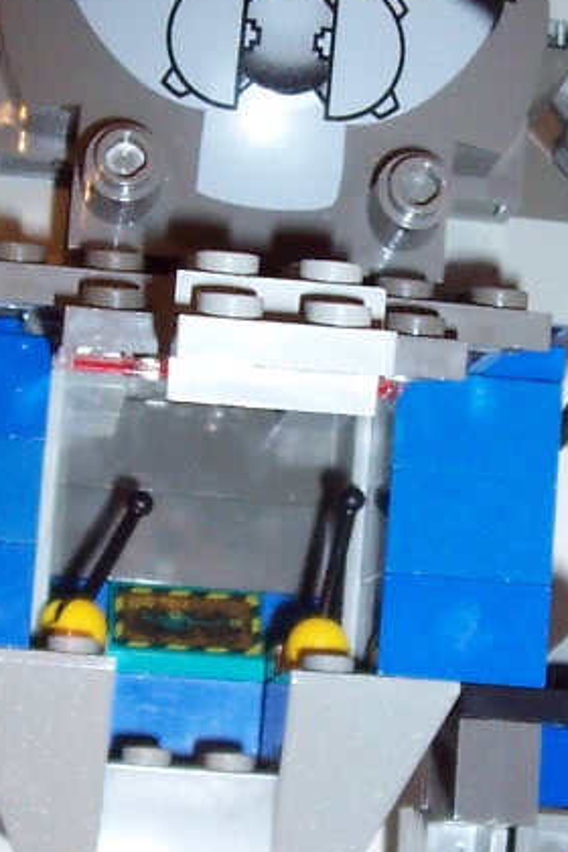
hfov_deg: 12.5
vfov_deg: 18.6
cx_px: 318
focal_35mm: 110
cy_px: 521
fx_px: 2603
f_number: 2.8
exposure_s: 1/60
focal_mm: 5.6
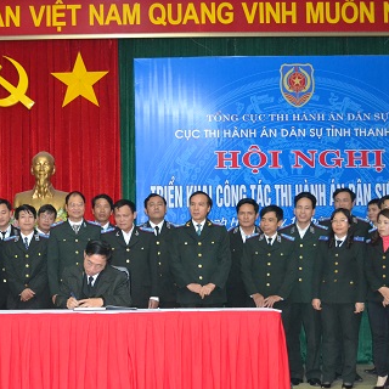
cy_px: 253
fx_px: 725
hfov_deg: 29.6
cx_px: 102
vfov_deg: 29.9
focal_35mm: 57
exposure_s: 1/60
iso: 3200
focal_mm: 22
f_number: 4
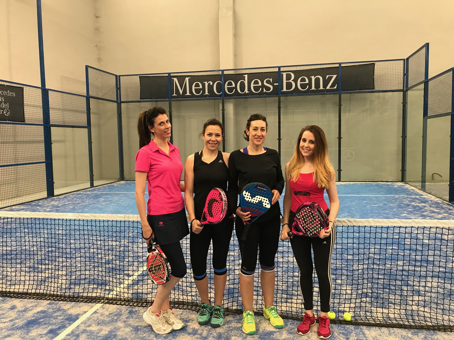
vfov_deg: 49.7
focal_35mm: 28
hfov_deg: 63.4
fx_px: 367
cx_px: 227
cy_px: 170
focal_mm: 3.99
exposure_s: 1/33
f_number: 1.8
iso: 40
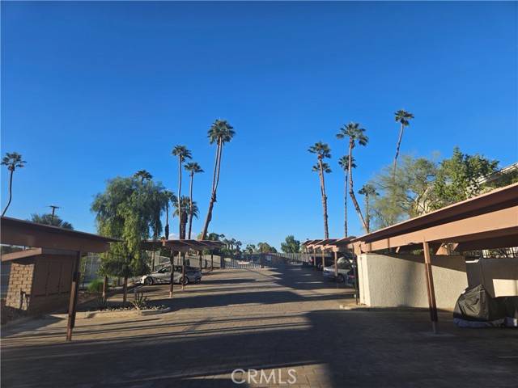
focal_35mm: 23
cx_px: 259
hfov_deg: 73.9
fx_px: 344
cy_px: 194
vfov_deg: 58.9
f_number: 1.8
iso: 25
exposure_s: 1/1276
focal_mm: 5.4
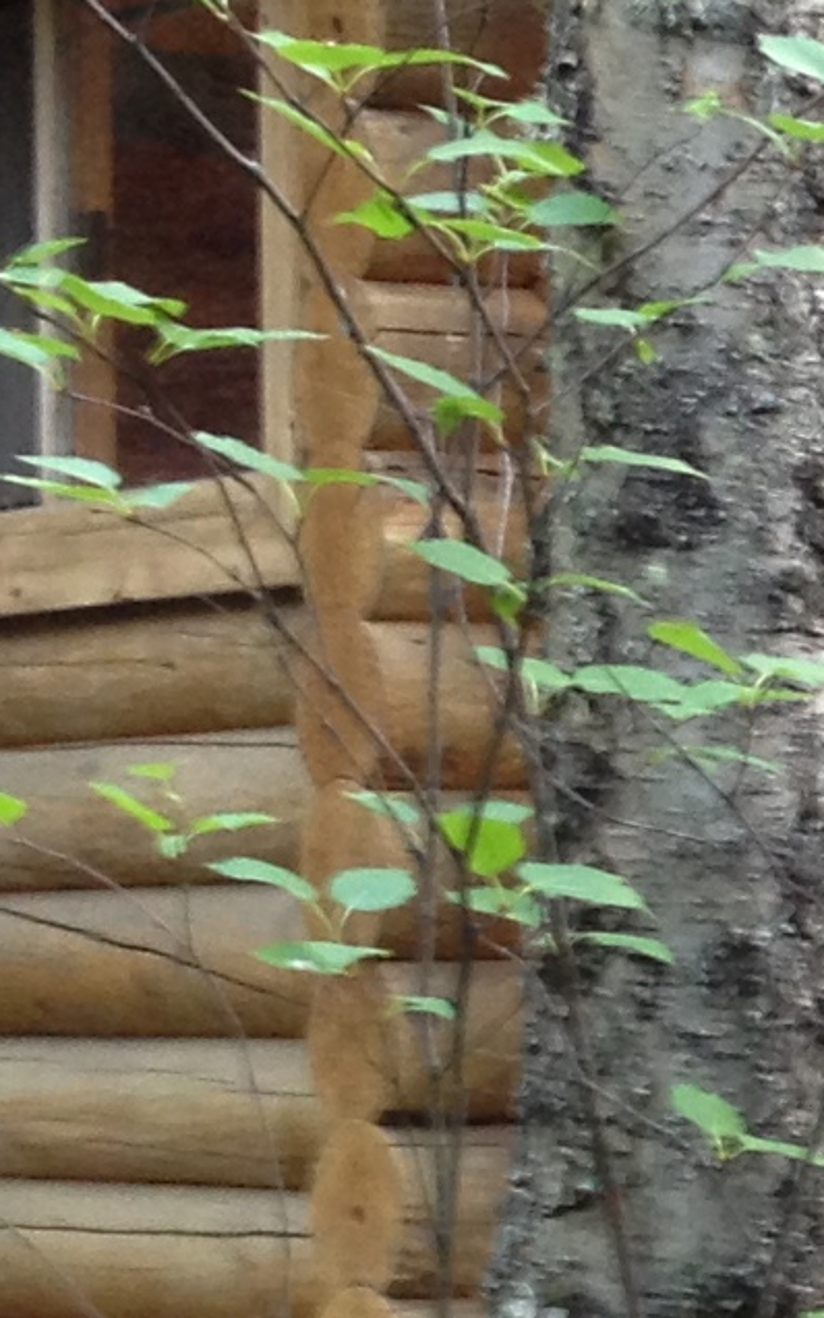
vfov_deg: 11.0
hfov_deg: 6.6
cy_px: 935
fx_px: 6828
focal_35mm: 190
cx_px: 1826
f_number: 2.4
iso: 80
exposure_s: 1/20
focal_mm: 4.28
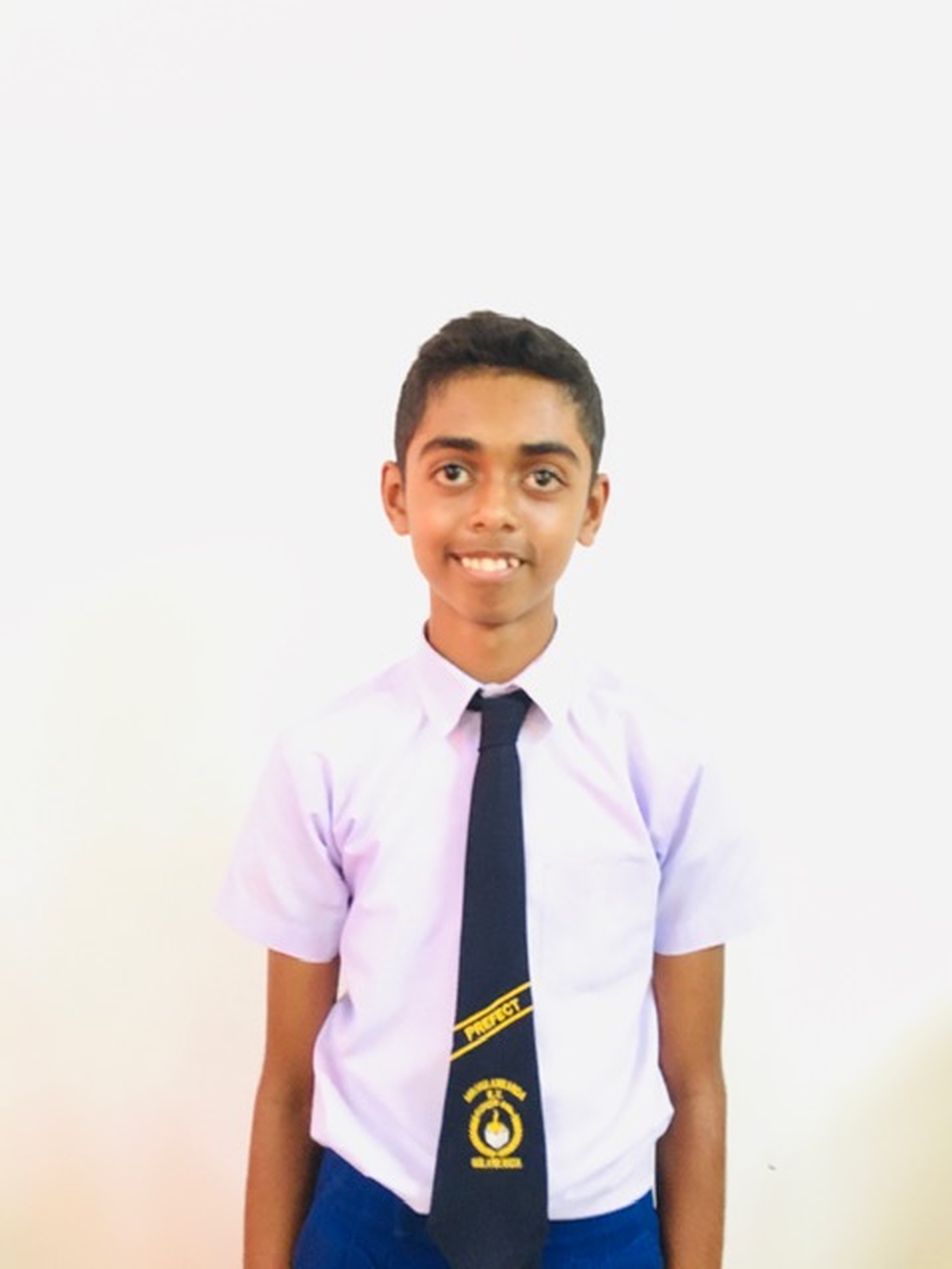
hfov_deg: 48.2
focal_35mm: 29
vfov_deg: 61.7
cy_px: 634
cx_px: 476
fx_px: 1063
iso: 400
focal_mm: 4.15
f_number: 2.2
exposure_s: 1/17
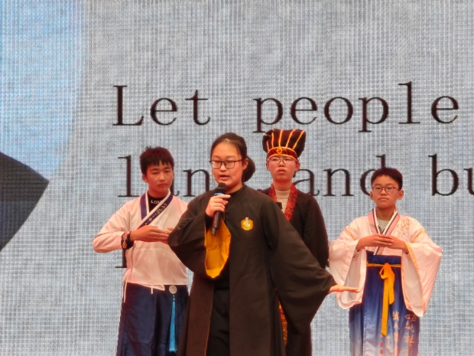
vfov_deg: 7.5
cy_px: 178
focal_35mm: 199
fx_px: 2725
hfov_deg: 9.9
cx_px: 237
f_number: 2
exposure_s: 1/100
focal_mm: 9
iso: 250
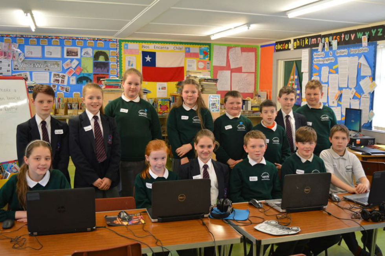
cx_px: 192
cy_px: 128
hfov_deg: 49.6
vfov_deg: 34.2
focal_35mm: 39
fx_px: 417
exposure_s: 1/60
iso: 720
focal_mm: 26
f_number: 4
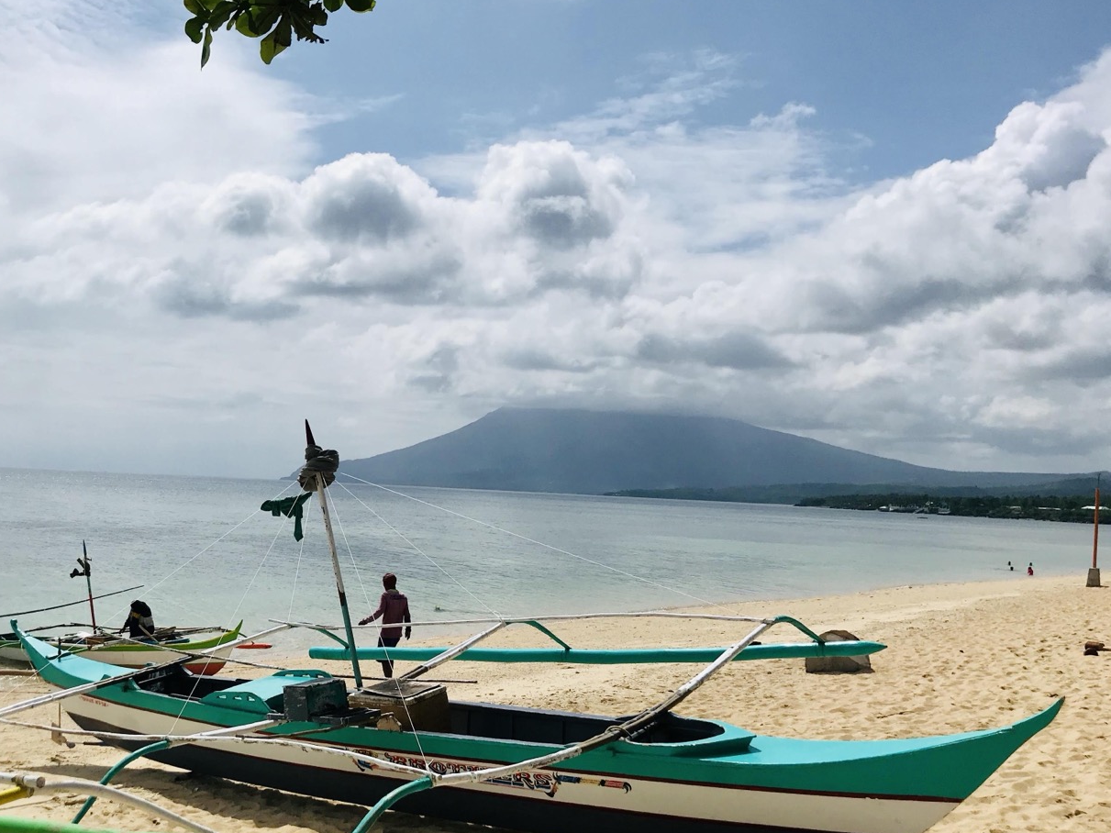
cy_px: 494
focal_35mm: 37
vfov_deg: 38.5
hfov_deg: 49.4
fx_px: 1187
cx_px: 384
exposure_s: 1/12048
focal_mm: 3.99
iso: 25
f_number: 1.8
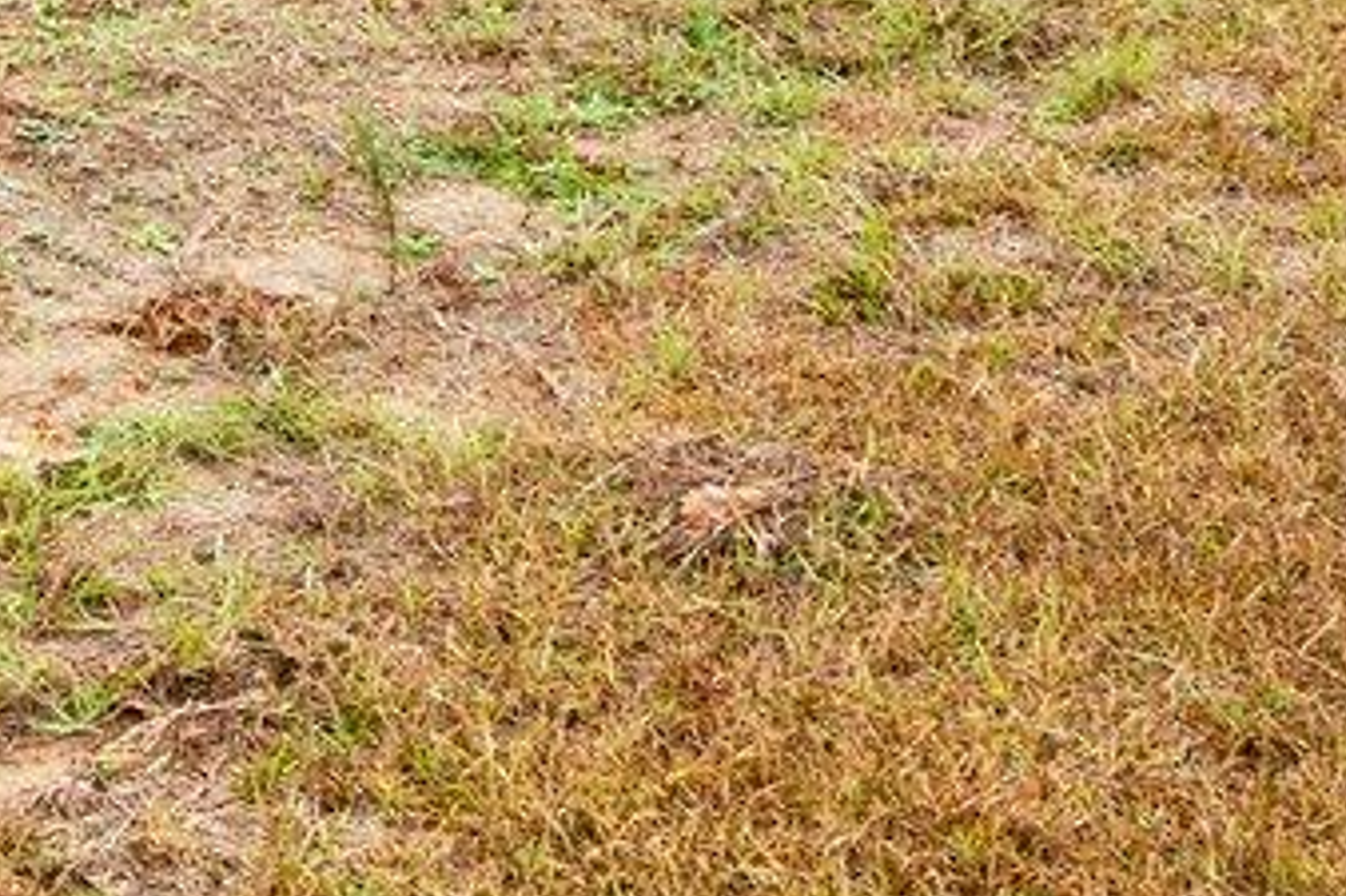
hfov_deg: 18.5
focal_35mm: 106
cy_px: -824
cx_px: -155
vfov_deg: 11.7
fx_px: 3962
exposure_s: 1/125
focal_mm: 17.5
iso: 100
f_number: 9
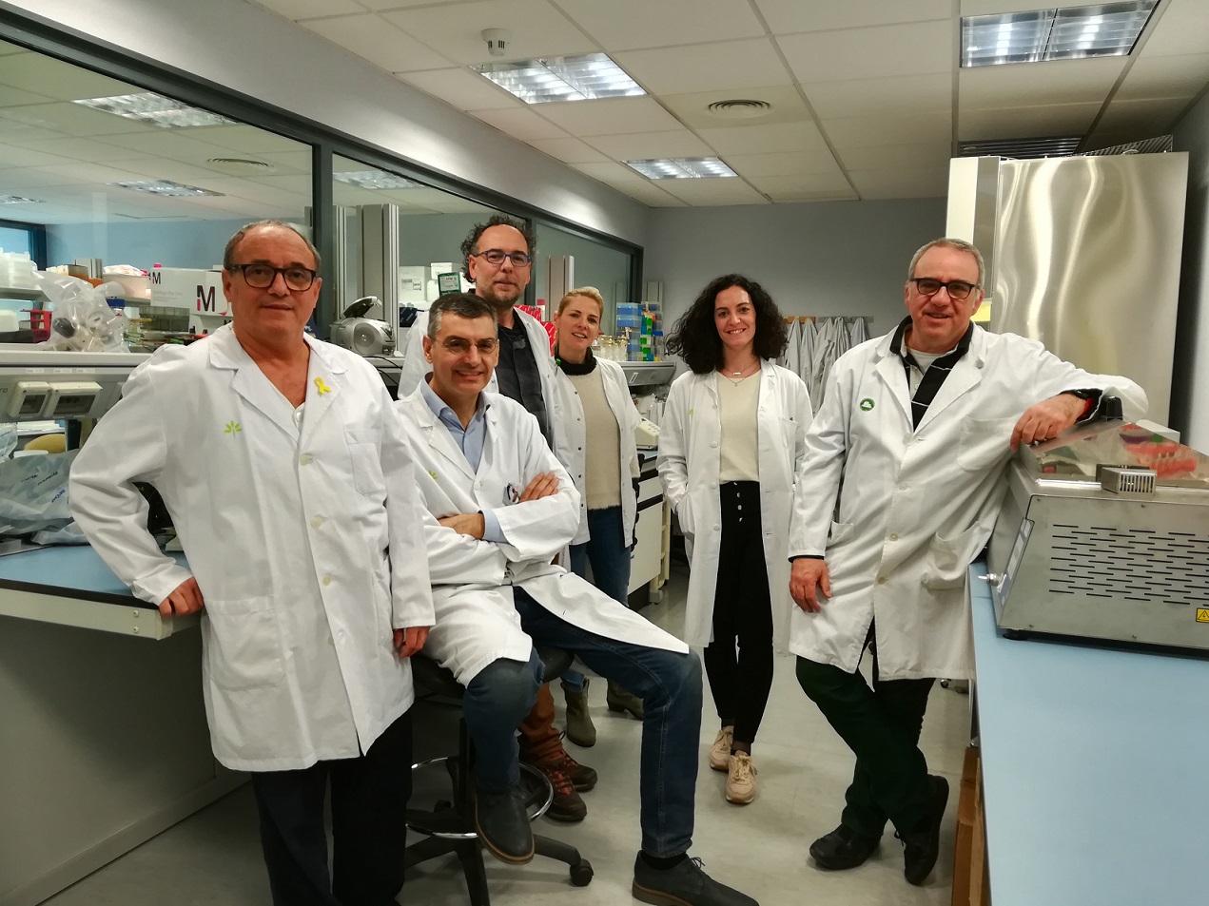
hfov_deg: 67.3
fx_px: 908
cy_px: 453
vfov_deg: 53.1
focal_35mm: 26
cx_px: 604
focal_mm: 3.83
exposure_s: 1/33.3
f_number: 2.2
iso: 160
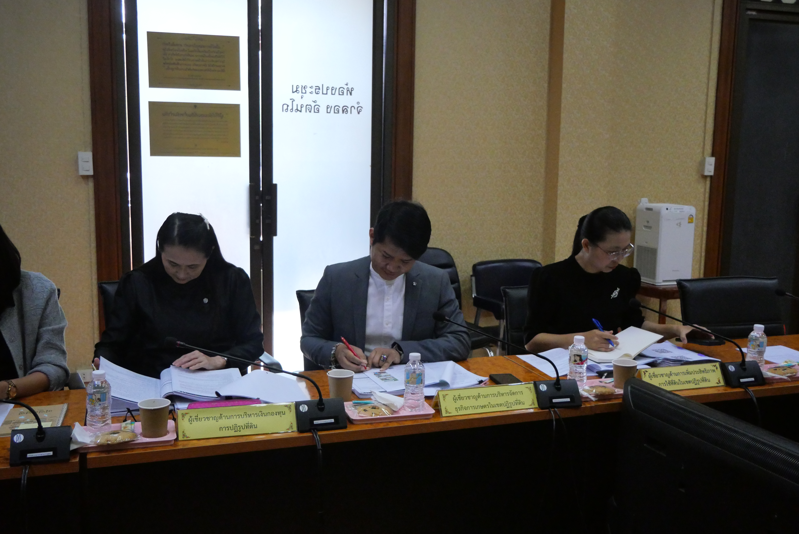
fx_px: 777
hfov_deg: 54.4
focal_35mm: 35
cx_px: 400
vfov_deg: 37.9
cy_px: 267
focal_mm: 17
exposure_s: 1/200
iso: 3200
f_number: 3.8
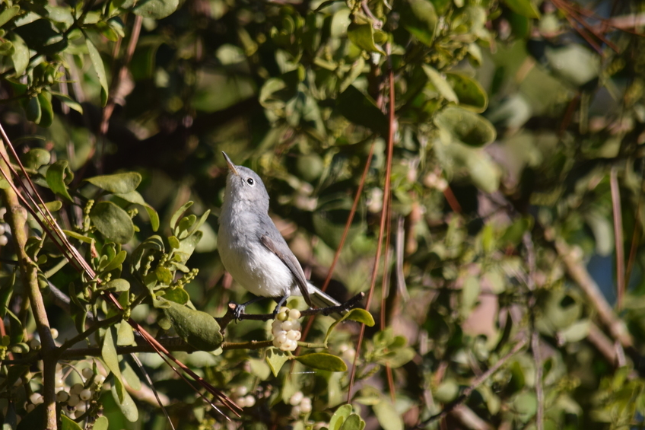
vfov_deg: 2.2
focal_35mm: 621
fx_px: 11123
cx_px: 233
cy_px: 231
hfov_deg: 3.3
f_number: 5.6
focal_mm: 300
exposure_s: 1/500
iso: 280
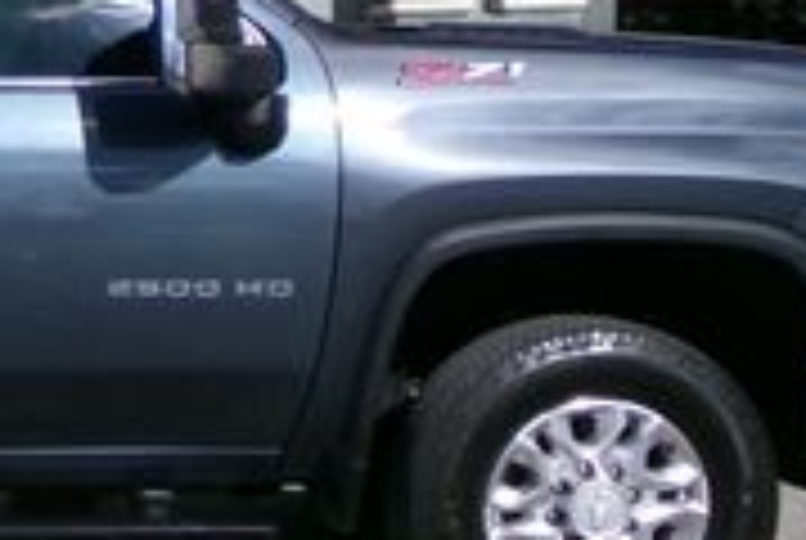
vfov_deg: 15.4
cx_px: -288
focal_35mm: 89
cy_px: 310
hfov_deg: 20.5
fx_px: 1996
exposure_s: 1/140
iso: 100
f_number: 11.07
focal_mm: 4.3
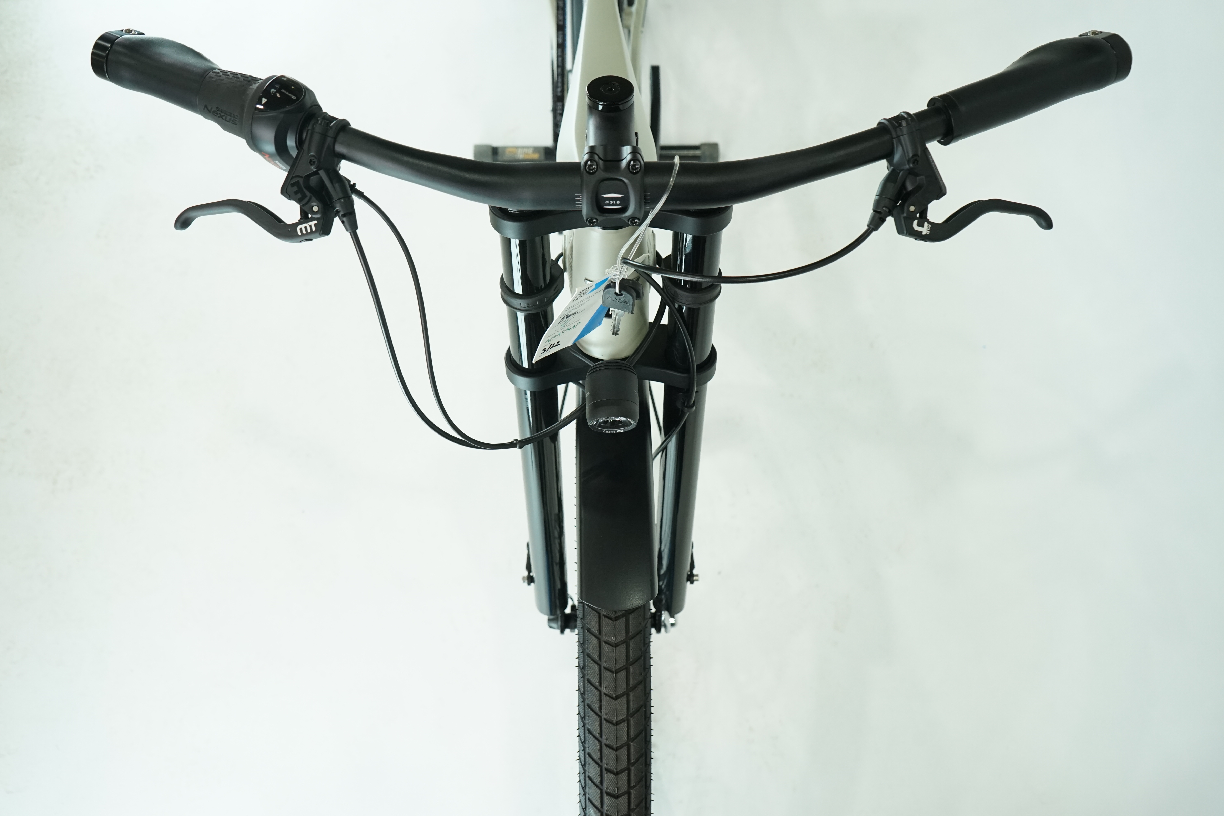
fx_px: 1122
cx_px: 612
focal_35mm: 33
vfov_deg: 40.0
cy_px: 408
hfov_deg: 57.2
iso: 1600
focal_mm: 33
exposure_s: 1/200
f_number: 5.6
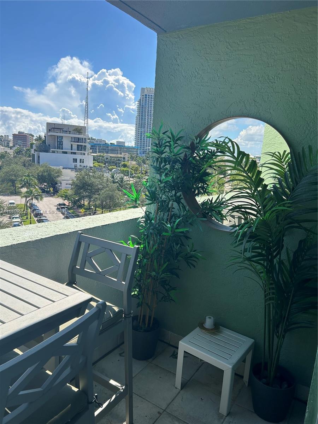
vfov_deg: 67.3
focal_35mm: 26
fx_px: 318
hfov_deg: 53.1
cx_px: 159
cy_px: 212
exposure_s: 1/2571
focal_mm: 5.7
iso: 50
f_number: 1.5
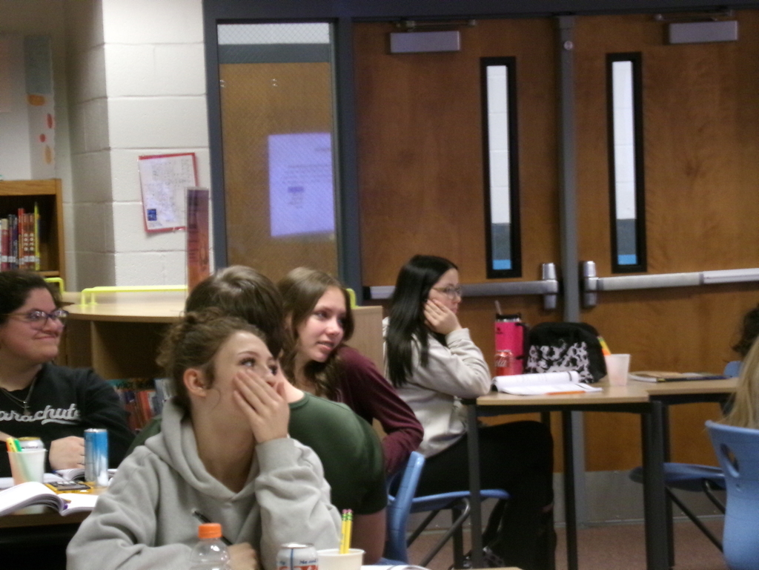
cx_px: 380
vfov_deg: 10.2
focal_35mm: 145
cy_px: 285
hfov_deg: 13.6
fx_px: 3179
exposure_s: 1/17
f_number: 5.7
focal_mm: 26.1
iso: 800
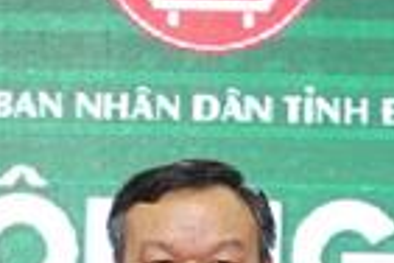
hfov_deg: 4.4
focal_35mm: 464
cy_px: 639
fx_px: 5078
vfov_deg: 2.9
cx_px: 39
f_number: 4
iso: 1000
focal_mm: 55
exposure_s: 1/100
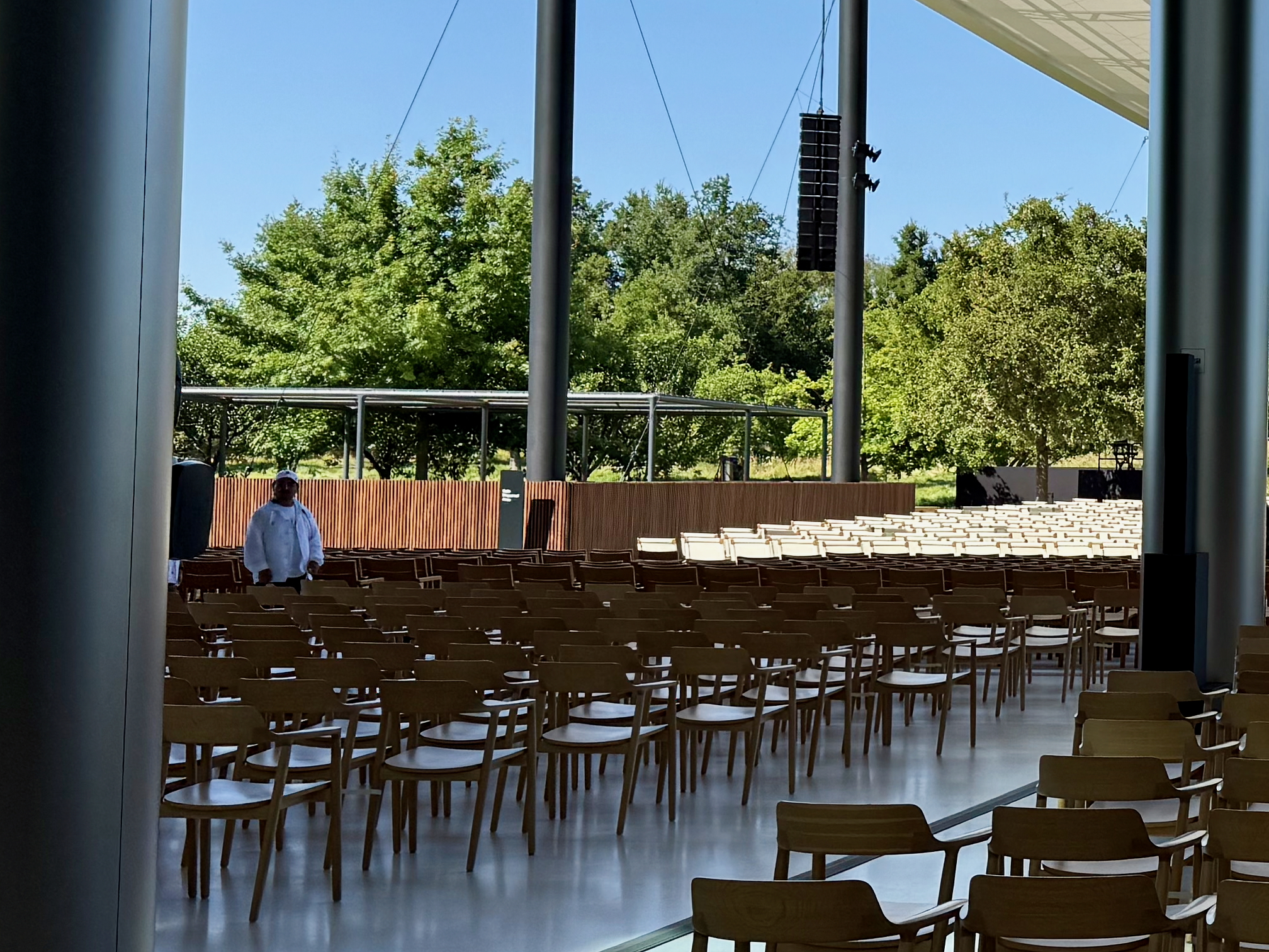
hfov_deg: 25.3
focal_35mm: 68
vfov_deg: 21.6
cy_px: 395
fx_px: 2493
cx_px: 1577
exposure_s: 1/3145
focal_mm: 6.76
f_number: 1.78
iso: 80
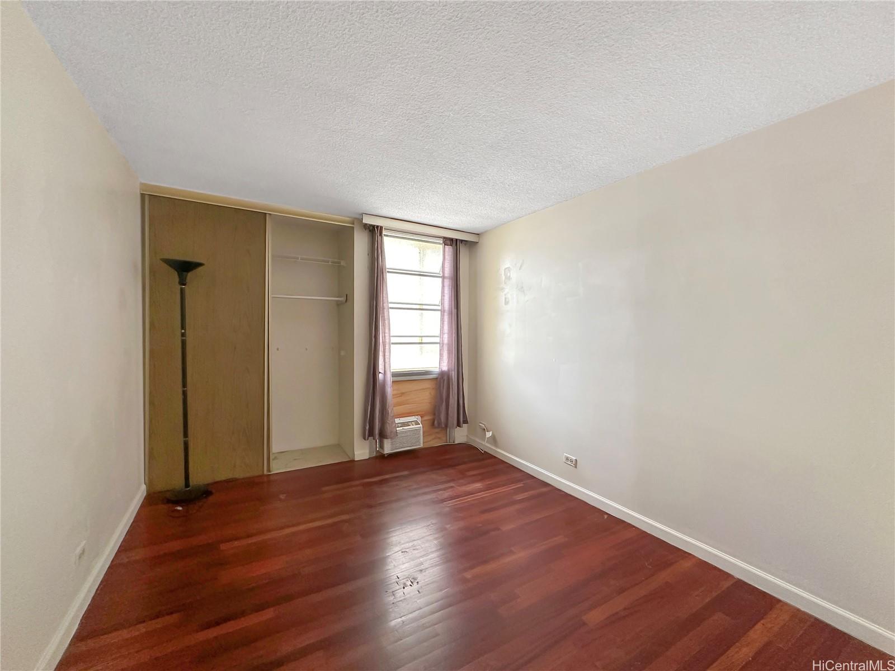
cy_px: 336
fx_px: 362
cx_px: 448
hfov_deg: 102.1
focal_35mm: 14
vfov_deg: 85.7
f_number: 2.2
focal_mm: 2.22
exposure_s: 1/93
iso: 320
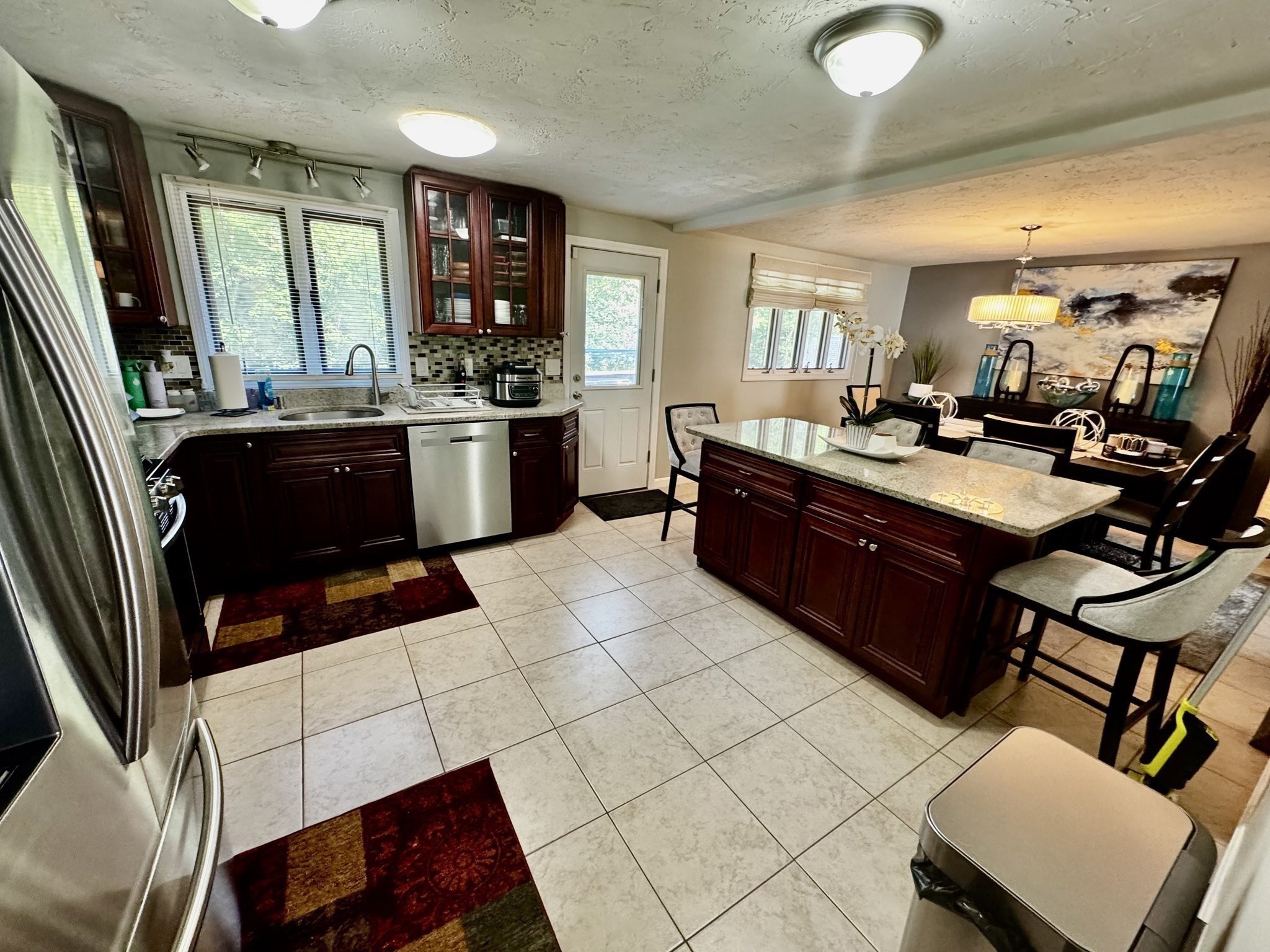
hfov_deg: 102.1
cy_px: 476
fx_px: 514
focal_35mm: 14
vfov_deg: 85.7
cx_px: 635
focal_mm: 2.22
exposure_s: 1/60
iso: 320
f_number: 2.2
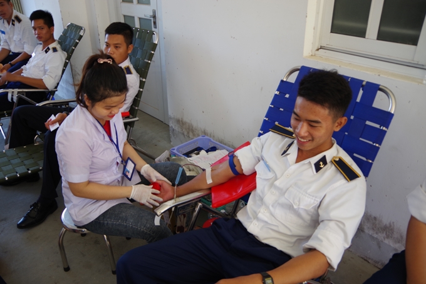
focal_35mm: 27
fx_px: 320
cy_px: 142
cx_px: 213
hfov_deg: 67.4
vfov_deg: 48.0
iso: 200
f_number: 3.5
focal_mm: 18
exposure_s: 1/60
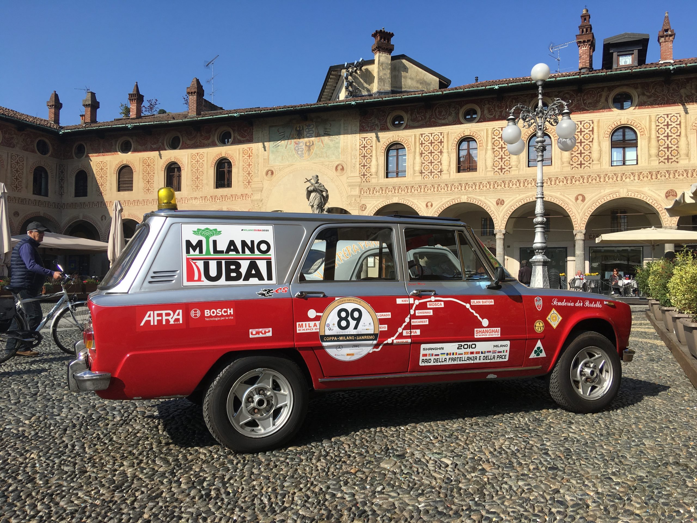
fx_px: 584
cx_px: 348
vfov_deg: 48.2
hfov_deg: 61.7
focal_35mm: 29
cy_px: 262
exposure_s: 1/1672
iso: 25
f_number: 2.2
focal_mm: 4.15
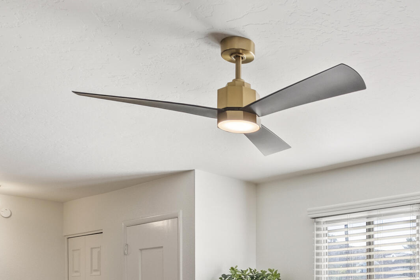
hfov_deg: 41.5
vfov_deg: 27.2
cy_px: 315
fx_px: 525
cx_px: 342
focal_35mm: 45
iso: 320
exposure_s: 1/20
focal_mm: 10.6
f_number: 4.5
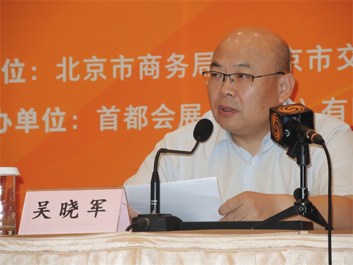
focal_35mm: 200
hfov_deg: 9.9
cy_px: 132
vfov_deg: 7.4
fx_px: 2040
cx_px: 176
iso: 720
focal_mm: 42.8
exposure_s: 1/250
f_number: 4
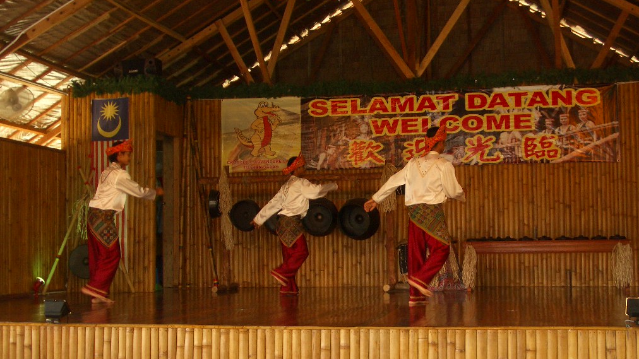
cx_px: 323
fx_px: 915
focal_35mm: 54
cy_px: 198
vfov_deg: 22.2
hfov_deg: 38.5
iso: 100
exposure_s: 1/60
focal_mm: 8.2
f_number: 3.1
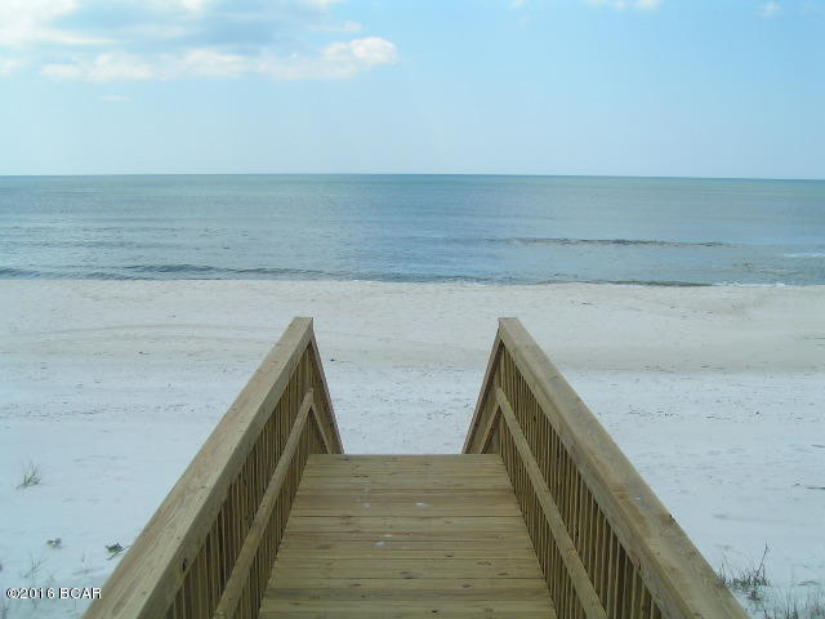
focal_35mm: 41
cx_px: 412
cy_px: 310
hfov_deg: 45.8
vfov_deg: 35.1
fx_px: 977
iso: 50
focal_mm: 6.3
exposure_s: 1/1000
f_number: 3.5
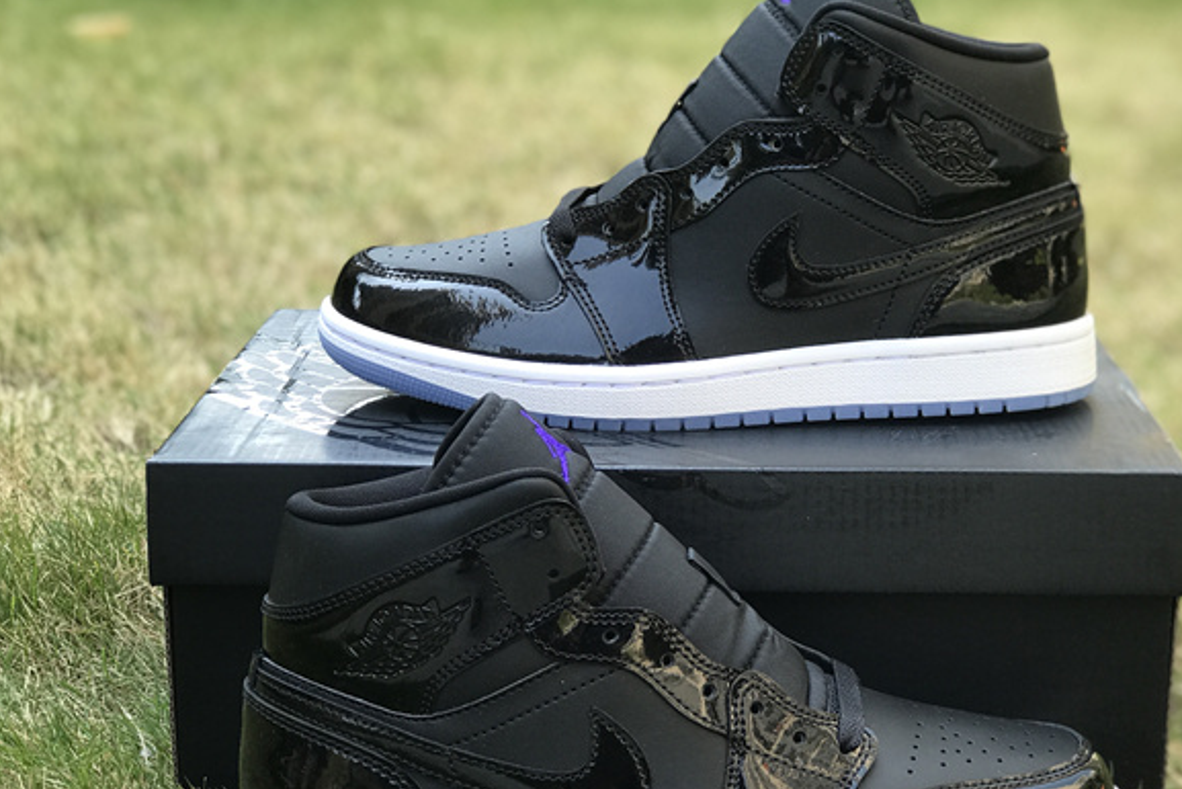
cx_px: 715
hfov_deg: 26.6
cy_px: 444
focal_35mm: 76
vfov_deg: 18.0
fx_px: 2496
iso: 25
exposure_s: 1/100
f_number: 2.8
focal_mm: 6.6
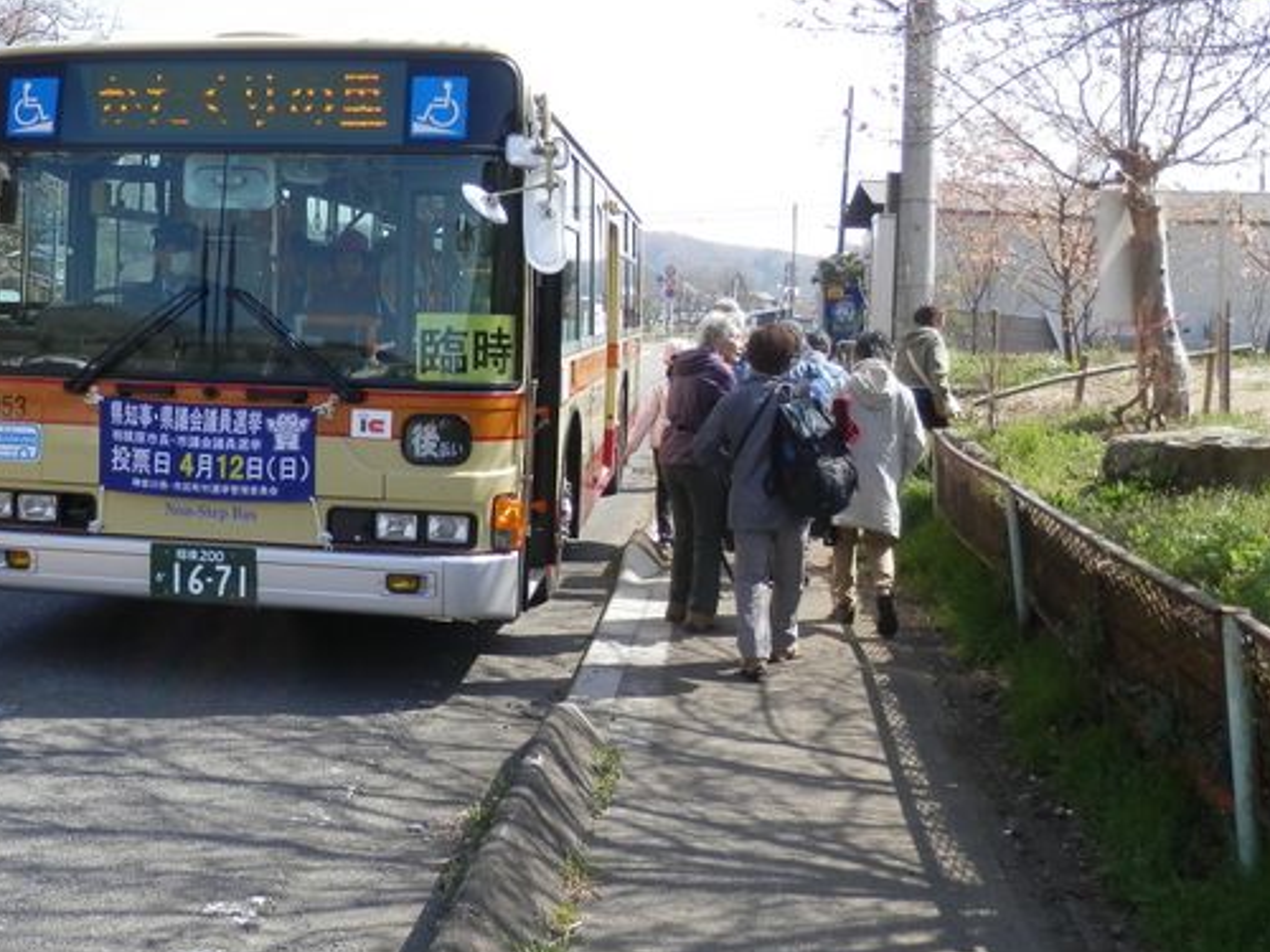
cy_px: 322
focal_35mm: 40
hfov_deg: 46.1
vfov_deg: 35.6
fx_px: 1468
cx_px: 429
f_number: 3
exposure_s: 1/400
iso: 80
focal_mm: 4.5
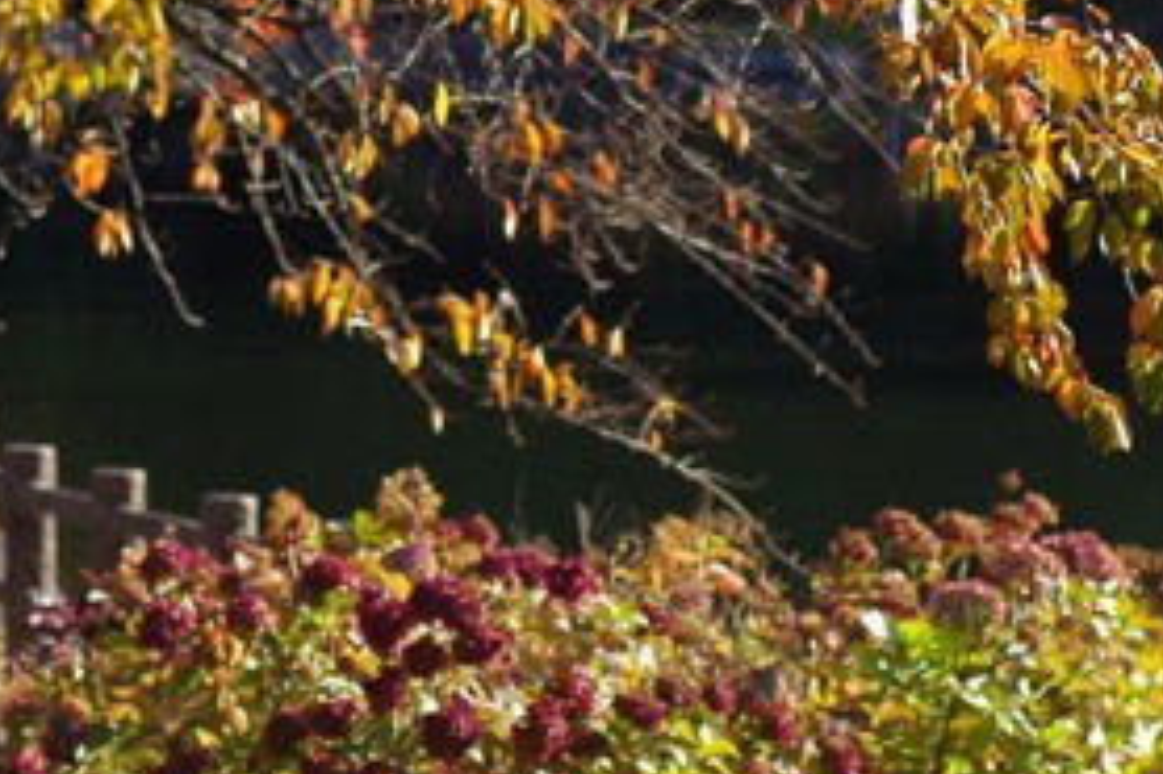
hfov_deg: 4.2
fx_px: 16046
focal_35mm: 497
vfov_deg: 2.8
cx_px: 715
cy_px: 456
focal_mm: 90
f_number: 3.5
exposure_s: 1/800
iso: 125
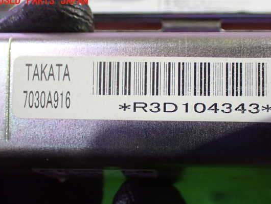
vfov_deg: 33.6
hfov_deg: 43.8
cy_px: 110
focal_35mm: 43
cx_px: 149
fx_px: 337
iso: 800
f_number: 2.7
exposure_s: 1/50
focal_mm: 6.83
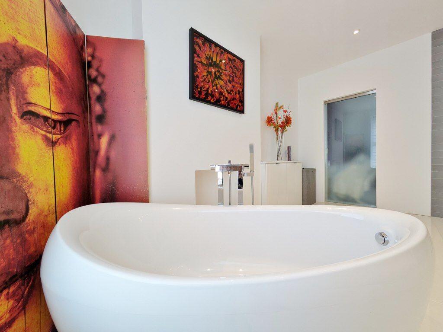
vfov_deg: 85.7
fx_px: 179
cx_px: 222
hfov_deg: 102.1
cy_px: 166
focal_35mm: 14
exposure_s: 1/100
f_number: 2.2
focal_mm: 1.83
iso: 89
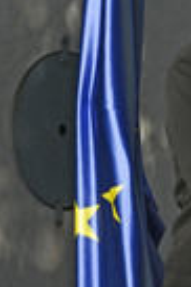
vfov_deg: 4.6
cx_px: 452
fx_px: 3542
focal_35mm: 444
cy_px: 140
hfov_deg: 3.1
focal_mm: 135
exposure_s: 1/800
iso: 1600
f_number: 22
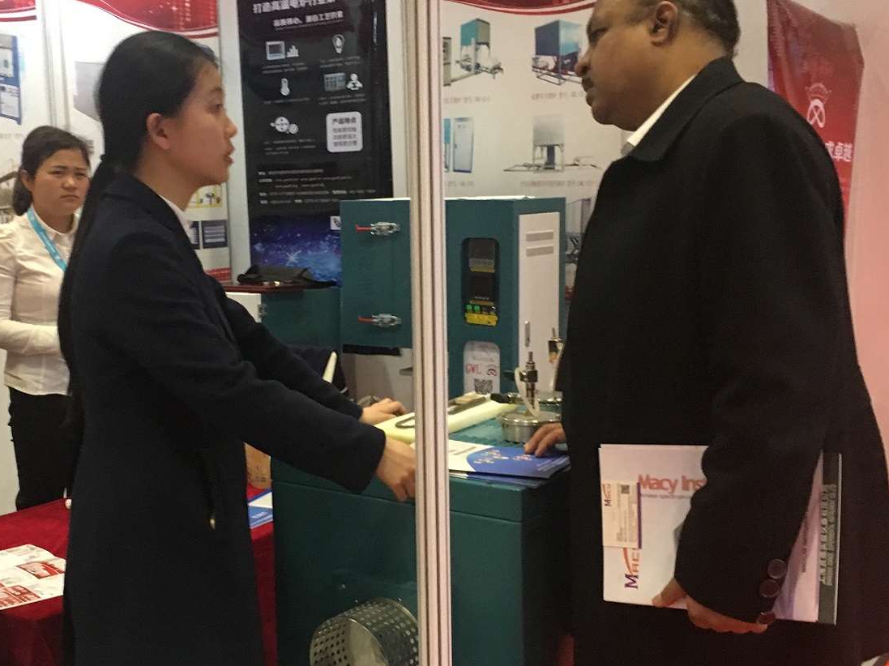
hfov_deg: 39.5
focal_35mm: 48
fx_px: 1232
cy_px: 357
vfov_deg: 30.2
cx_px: 368
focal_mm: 4.15
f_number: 2.2
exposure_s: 1/25
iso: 200
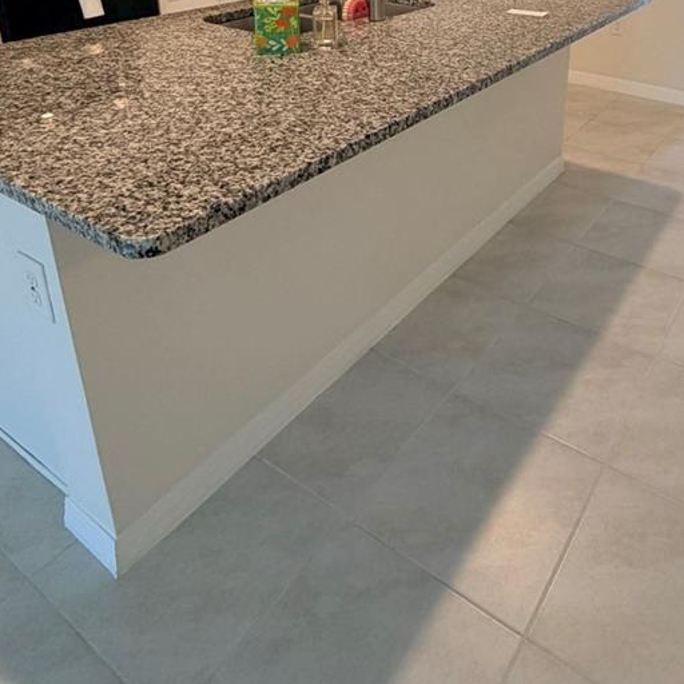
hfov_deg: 54.3
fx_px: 648
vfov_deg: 50.8
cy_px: 102
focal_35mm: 29
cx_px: 464
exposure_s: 1/120
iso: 320
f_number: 2.2
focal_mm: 2.22
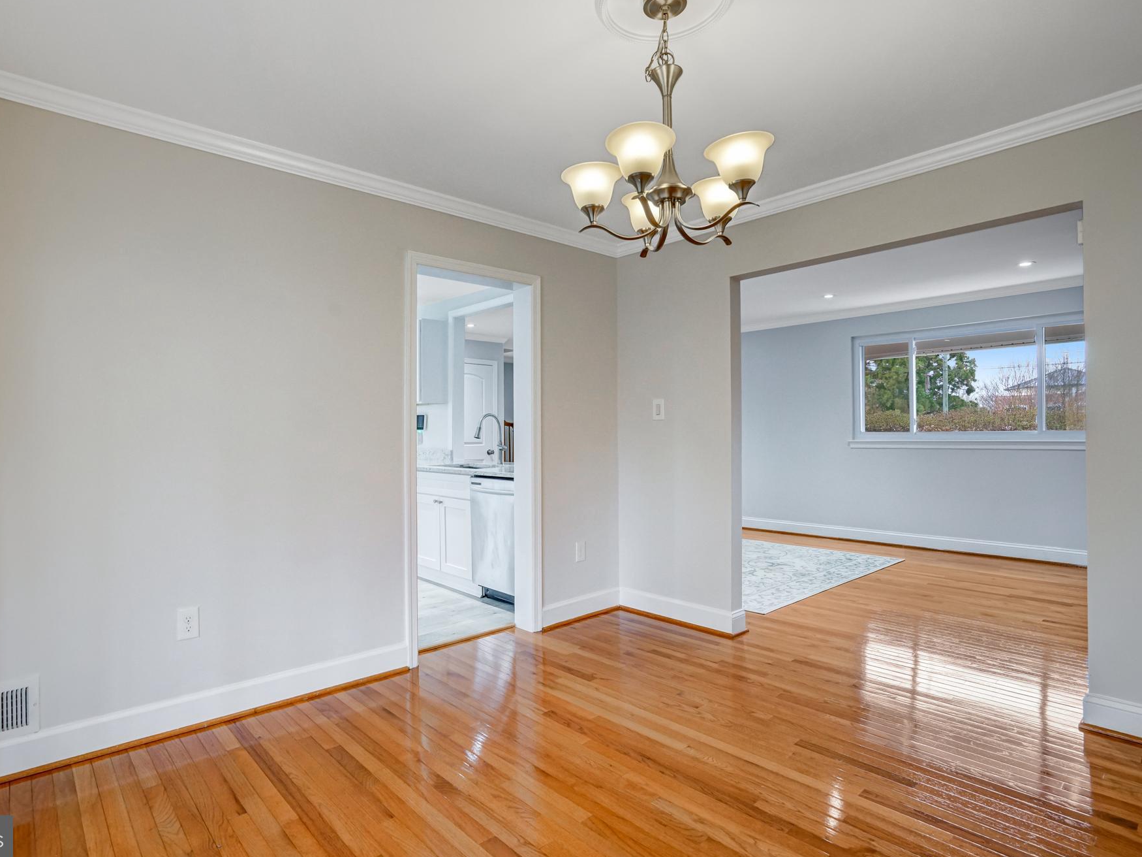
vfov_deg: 71.6
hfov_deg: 87.7
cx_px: 536
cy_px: 417
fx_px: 594
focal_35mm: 18
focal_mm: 16
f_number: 8
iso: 1250
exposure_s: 1/60
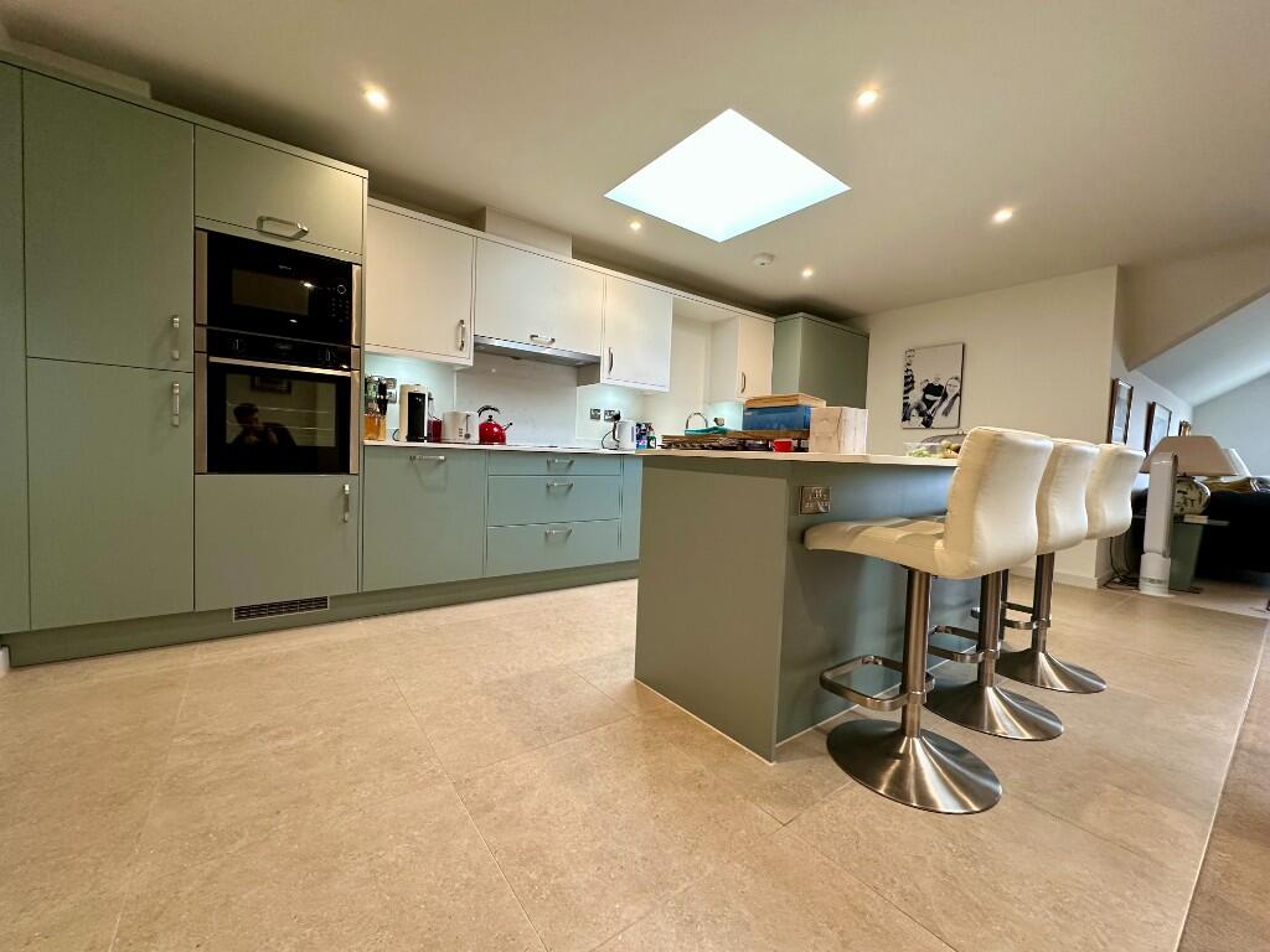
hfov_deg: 102.1
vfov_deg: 85.7
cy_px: 476
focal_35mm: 14
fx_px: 514
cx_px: 635
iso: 250
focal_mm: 2.22
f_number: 2.2
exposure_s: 1/100
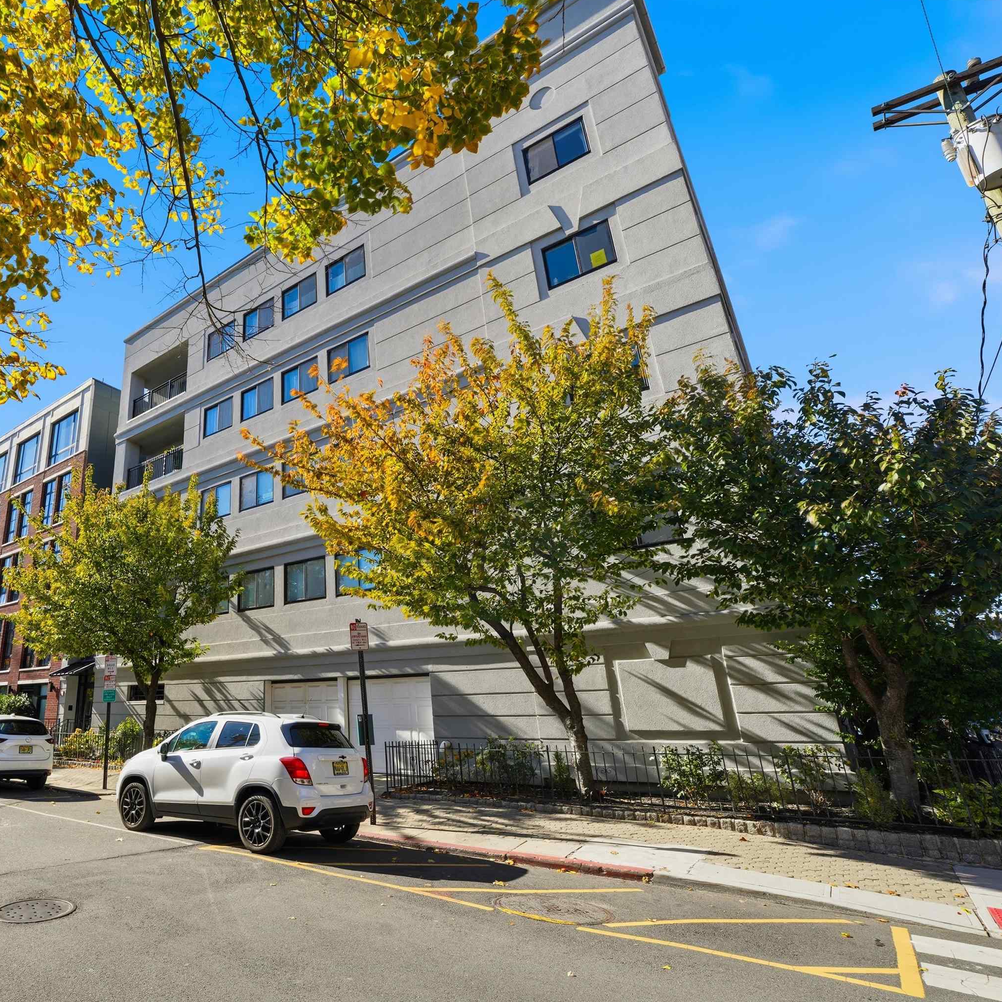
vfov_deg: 80.7
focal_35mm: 18
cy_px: 498
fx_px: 589
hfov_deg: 76.2
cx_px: 281
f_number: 9
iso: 100
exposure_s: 1/500
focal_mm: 14
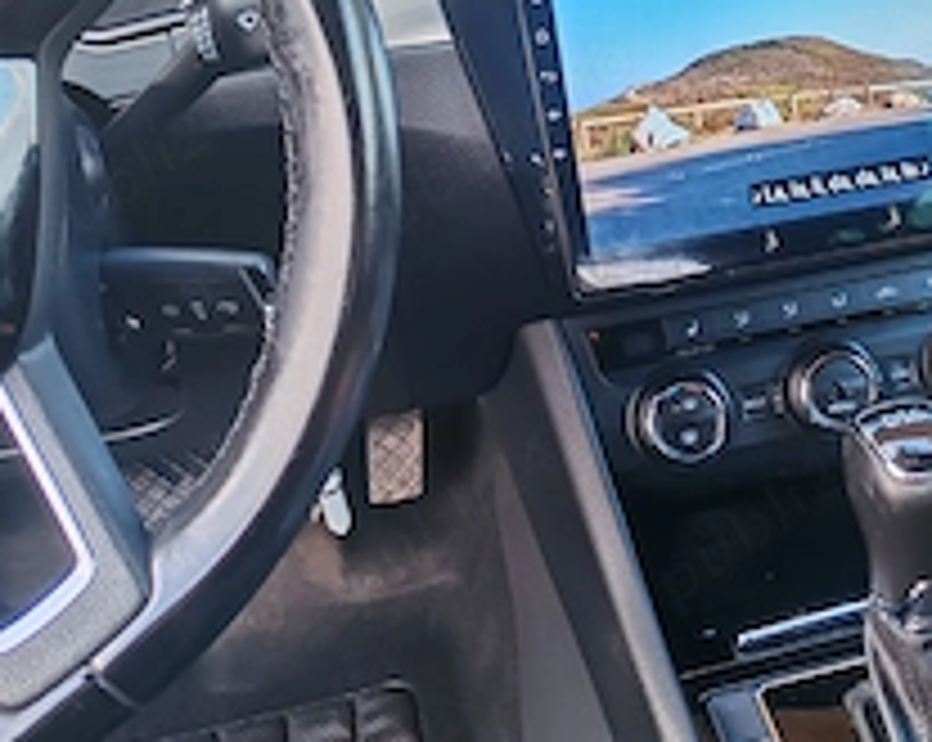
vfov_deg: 29.3
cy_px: 225
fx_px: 1405
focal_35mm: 51
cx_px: 644
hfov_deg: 36.2
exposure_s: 1/100
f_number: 1.9
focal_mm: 6.12
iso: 640
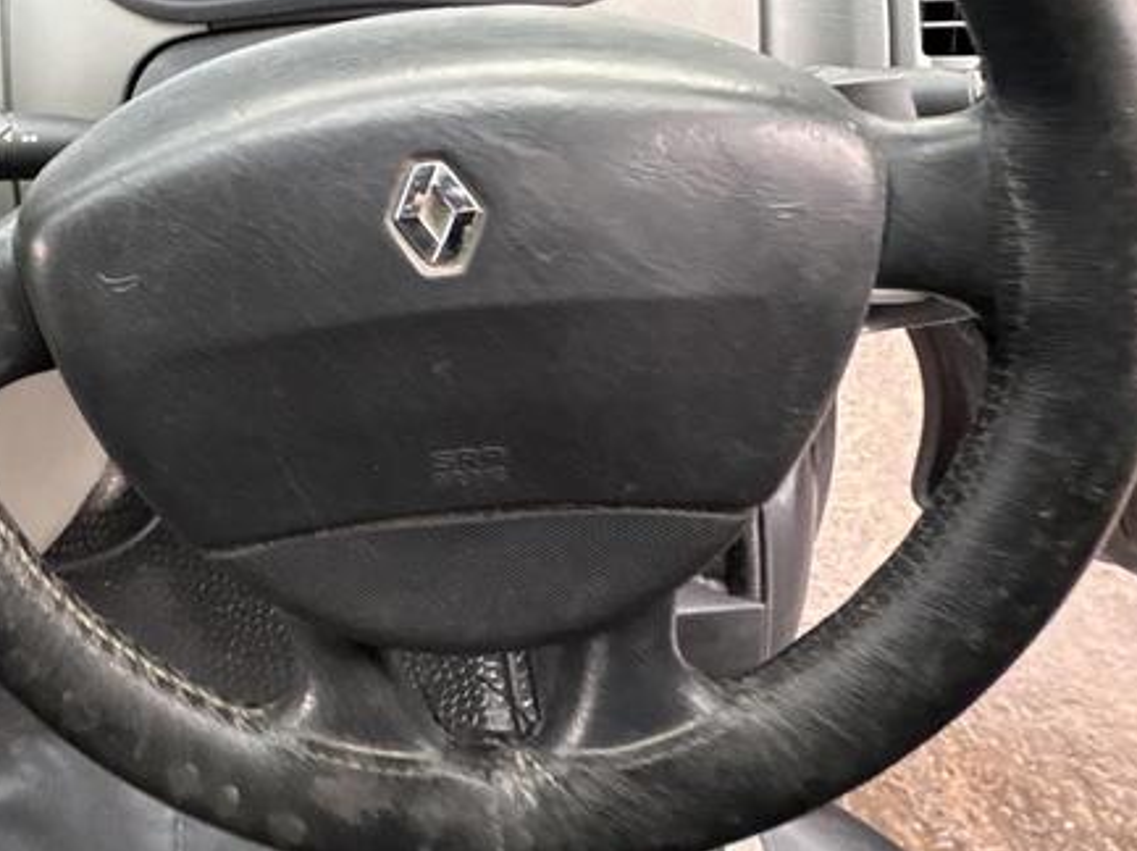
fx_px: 952
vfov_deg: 42.8
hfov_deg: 56.1
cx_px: 189
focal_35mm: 29
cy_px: 37
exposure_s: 1/60
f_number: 2.2
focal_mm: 2.22
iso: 400
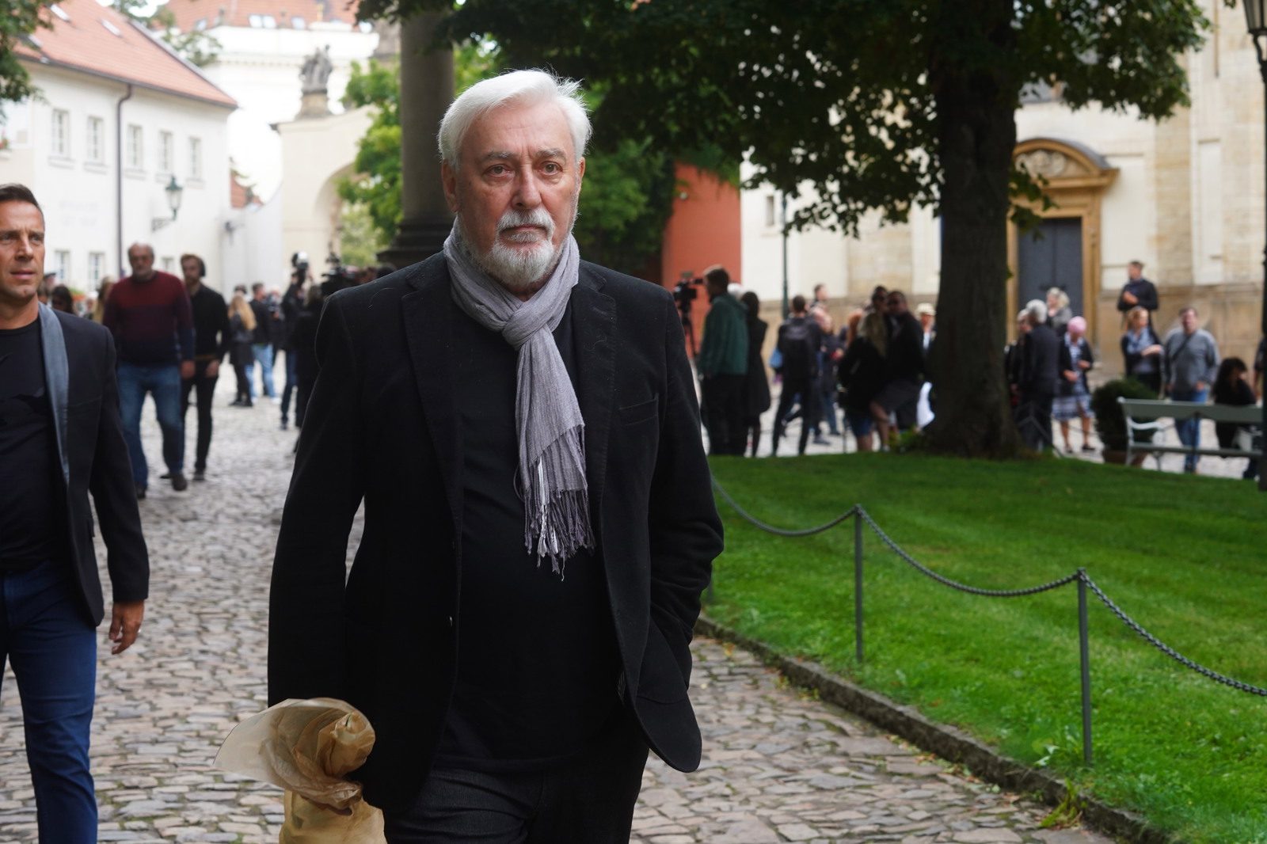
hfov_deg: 28.8
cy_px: 422
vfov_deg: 19.4
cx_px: 634
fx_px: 2463
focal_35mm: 70
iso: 1000
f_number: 8
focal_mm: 70
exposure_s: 1/250
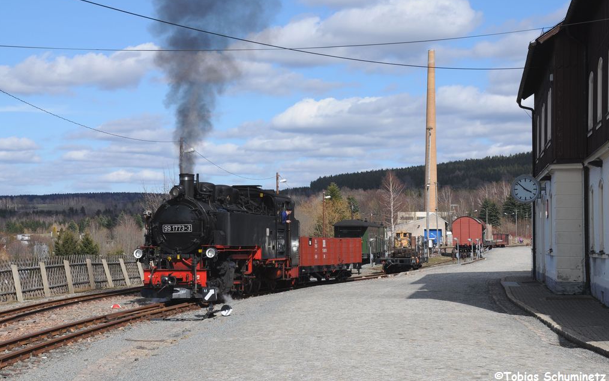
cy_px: 179
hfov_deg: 27.9
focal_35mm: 74
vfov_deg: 17.6
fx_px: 1228
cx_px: 304
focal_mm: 48
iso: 200
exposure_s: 1/500
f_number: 9
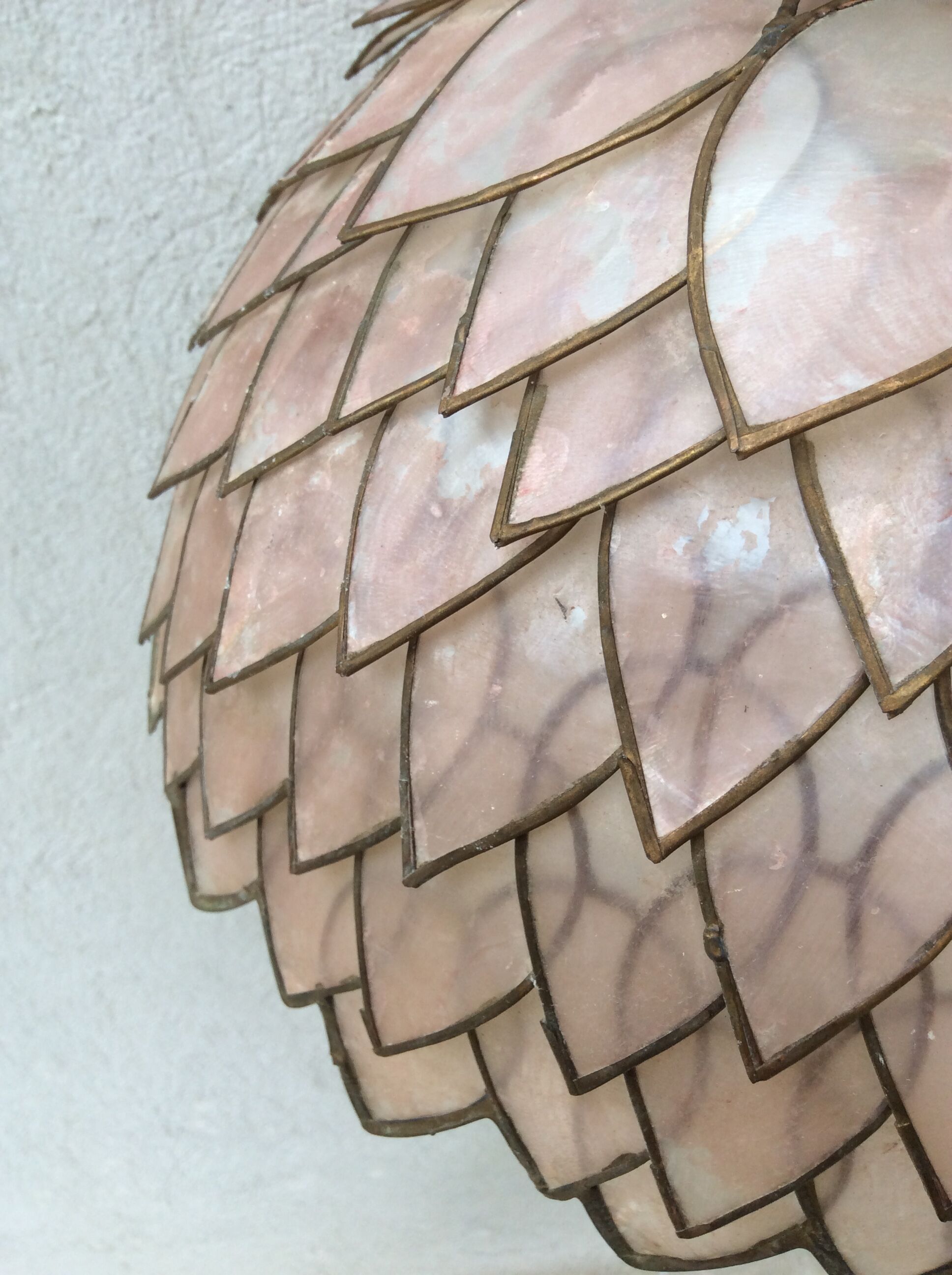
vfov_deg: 56.9
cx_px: 476
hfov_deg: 44.1
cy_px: 638
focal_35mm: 32
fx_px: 1177
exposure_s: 1/218
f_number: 2.4
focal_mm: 3.3
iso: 32
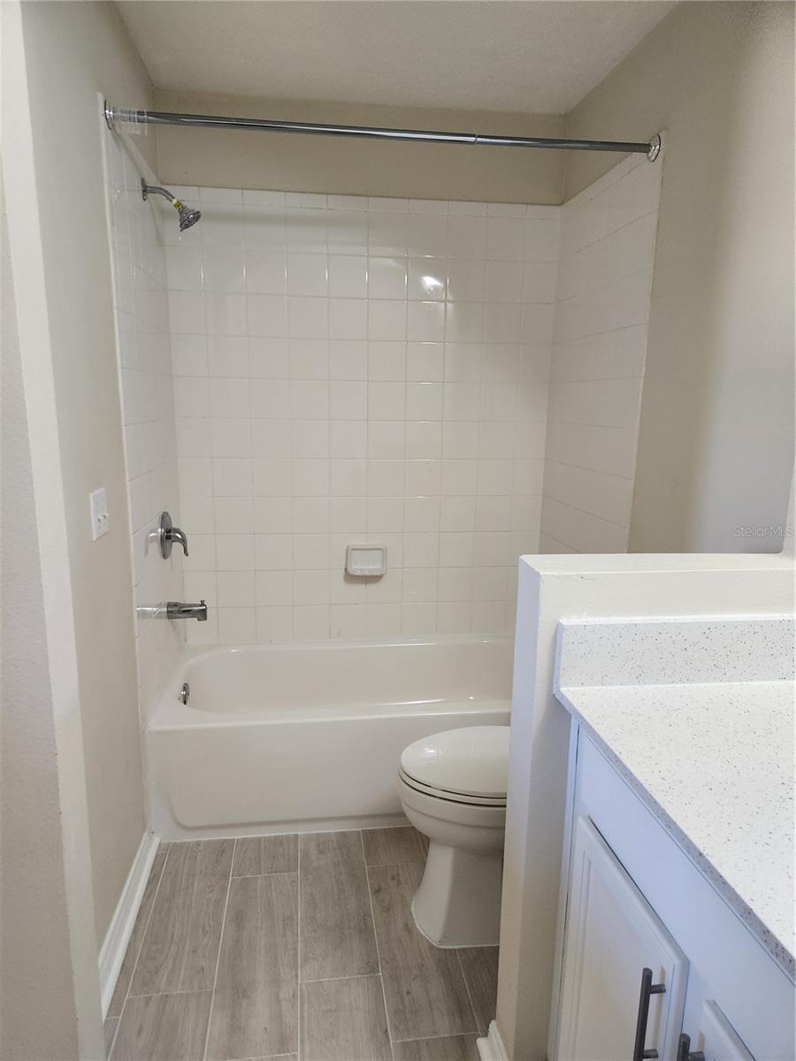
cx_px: 398
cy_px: 530
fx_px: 705
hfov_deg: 58.9
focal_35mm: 23
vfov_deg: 73.9
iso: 400
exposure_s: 1/120
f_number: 1.8
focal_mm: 5.4
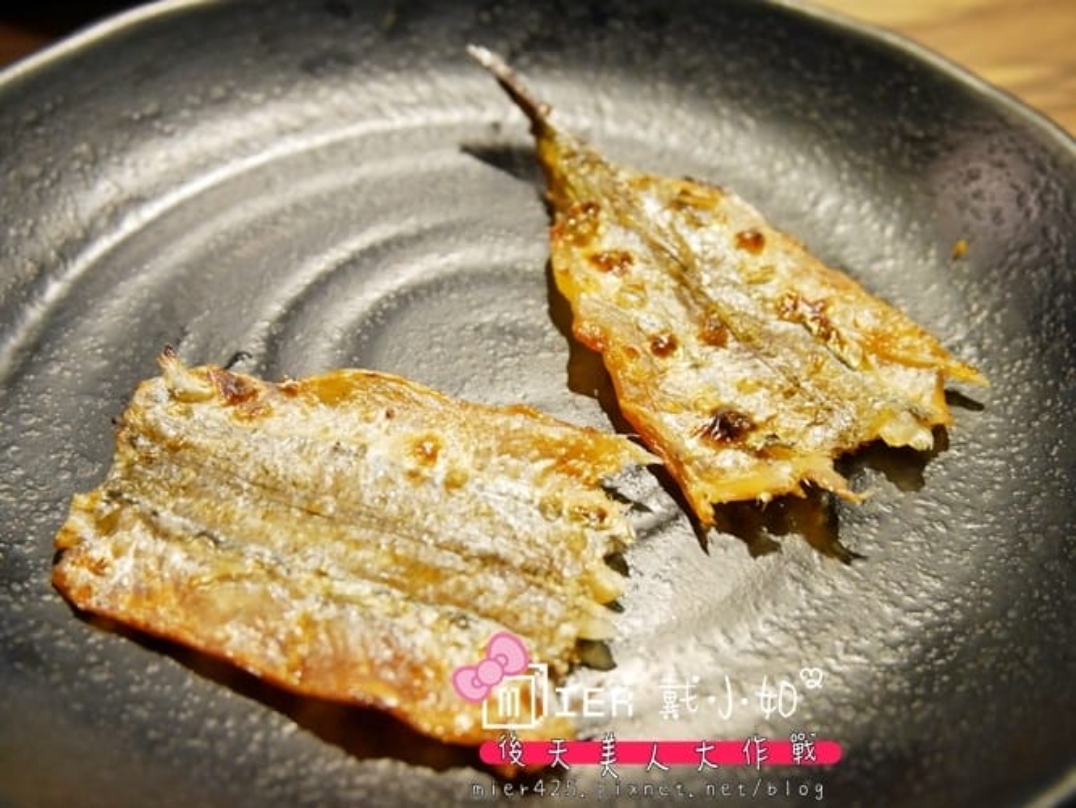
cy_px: 404
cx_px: 538
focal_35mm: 40
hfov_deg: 46.8
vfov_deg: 36.0
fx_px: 1244
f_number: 4.6
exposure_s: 1/60
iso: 2000
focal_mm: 20
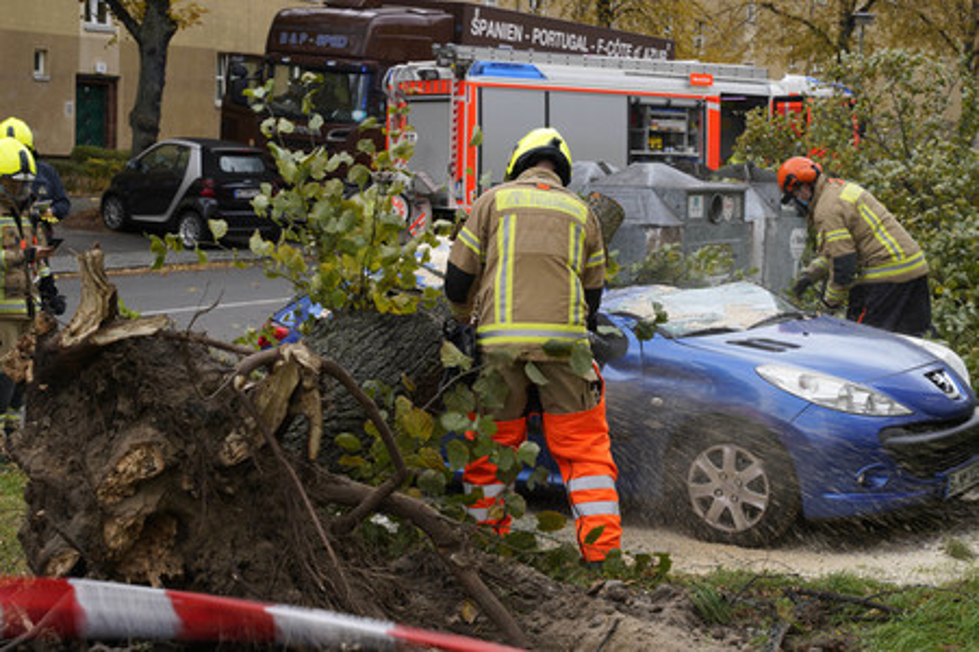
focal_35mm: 58
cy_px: 326
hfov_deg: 34.5
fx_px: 1576
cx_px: 490
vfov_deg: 23.3
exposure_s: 1/60
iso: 160
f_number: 8
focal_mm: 58
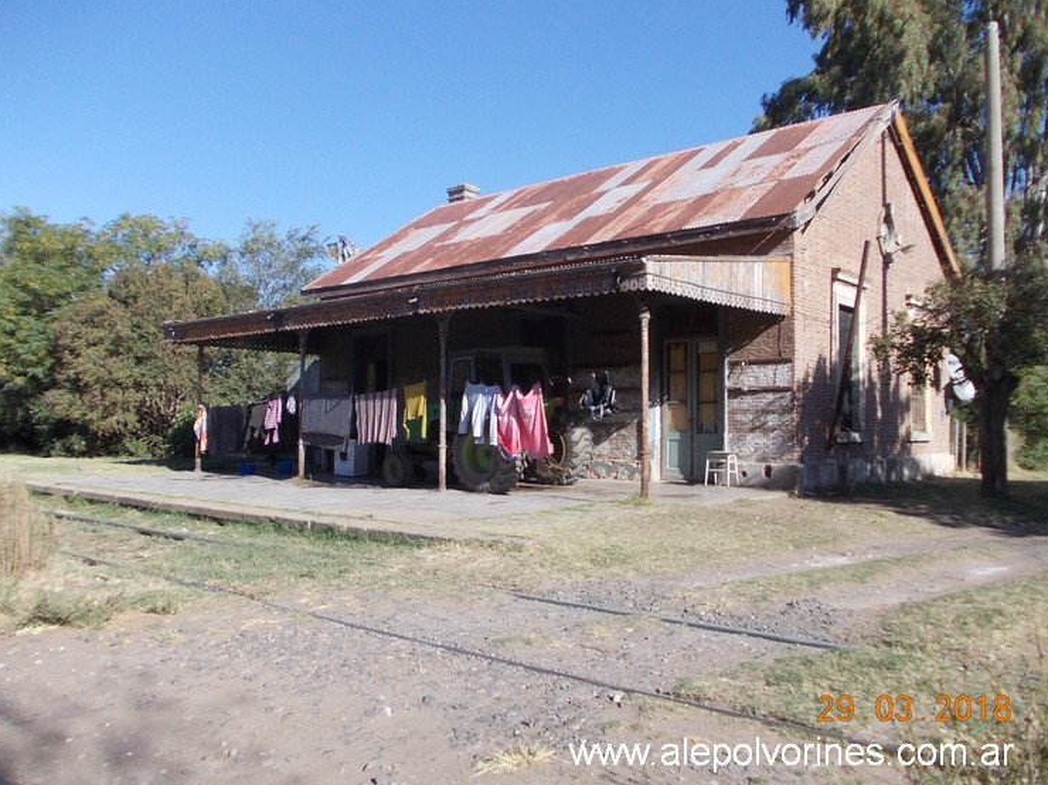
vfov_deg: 48.2
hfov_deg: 61.7
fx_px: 877
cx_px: 524
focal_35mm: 29
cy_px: 398
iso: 80
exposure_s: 1/250
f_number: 5.4
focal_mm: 4
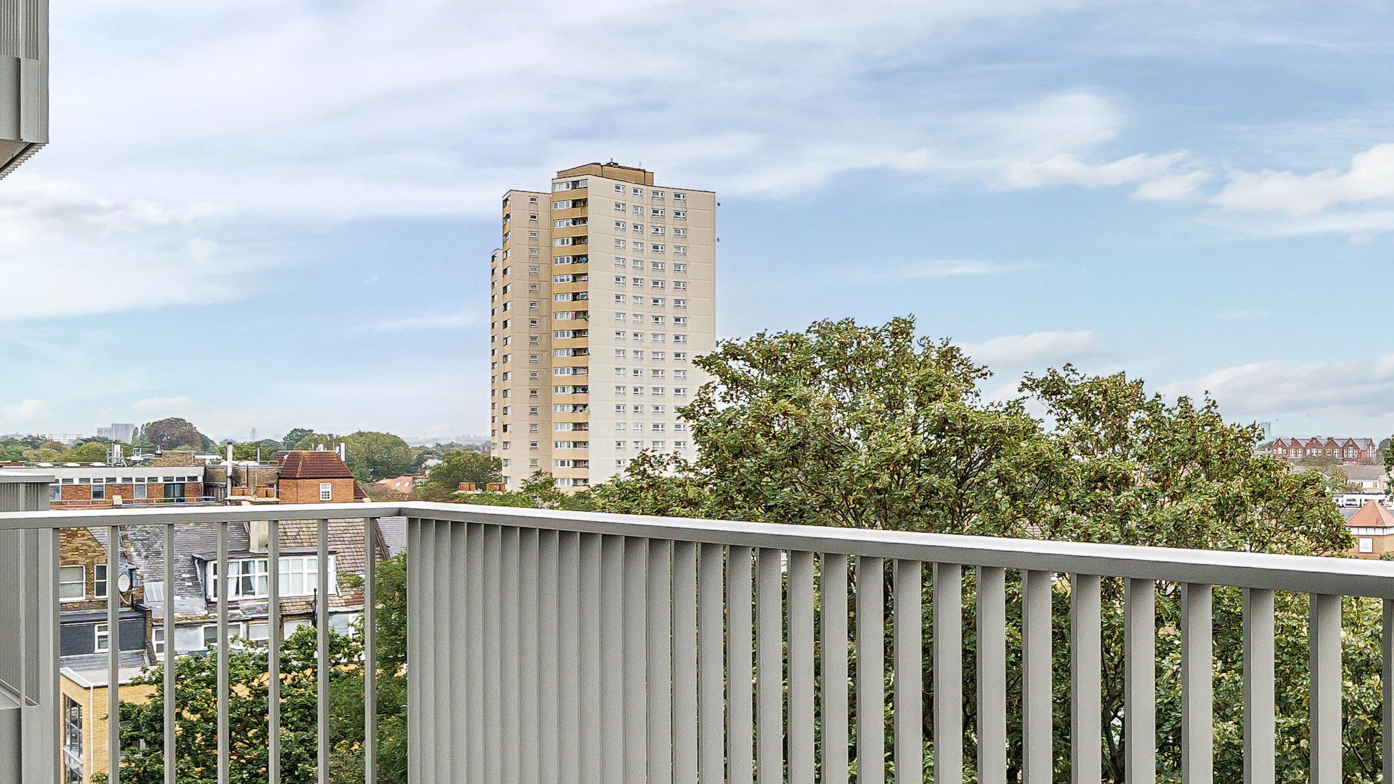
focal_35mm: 39
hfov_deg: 45.7
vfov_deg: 30.3
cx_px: 1303
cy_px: 481
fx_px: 1442
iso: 400
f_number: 8
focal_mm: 12
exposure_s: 1/80
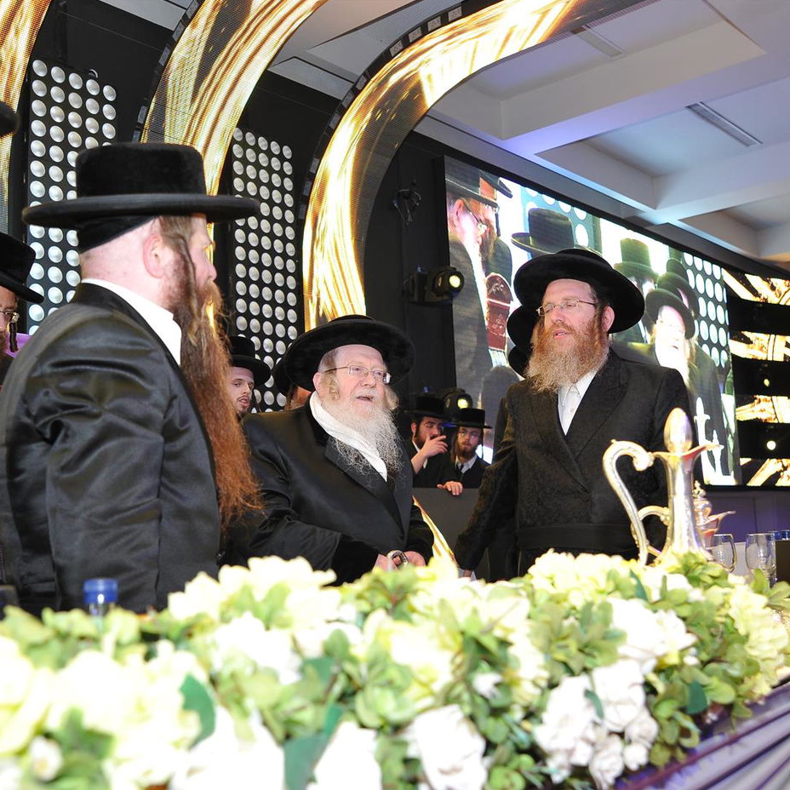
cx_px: 358
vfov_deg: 40.9
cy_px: 395
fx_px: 1059
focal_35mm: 41
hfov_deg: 40.9
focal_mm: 32
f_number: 4
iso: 1250
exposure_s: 1/100
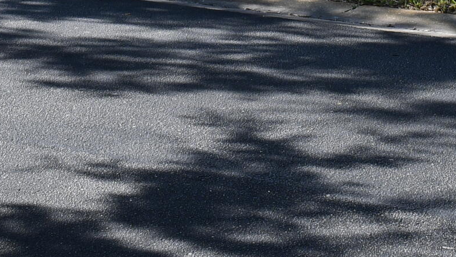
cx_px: 322
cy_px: -266
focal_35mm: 119
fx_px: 1439
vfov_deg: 9.5
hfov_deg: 17.9
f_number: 8
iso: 140
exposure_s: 1/250
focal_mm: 20
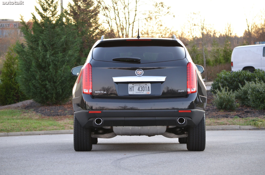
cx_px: 132
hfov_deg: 13.7
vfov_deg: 9.1
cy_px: 88
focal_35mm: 150
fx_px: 1102
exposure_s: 1/15
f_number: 6.3
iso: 800
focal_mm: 100
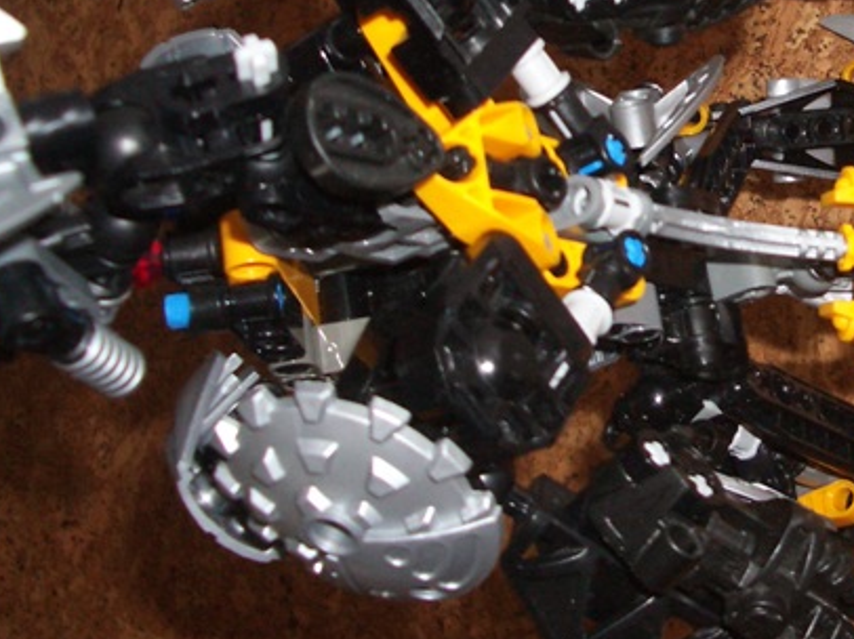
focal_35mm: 69
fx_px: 1701
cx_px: 814
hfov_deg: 26.9
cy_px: 166
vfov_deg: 21.1
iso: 200
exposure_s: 1/60
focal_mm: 5.8
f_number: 2.6
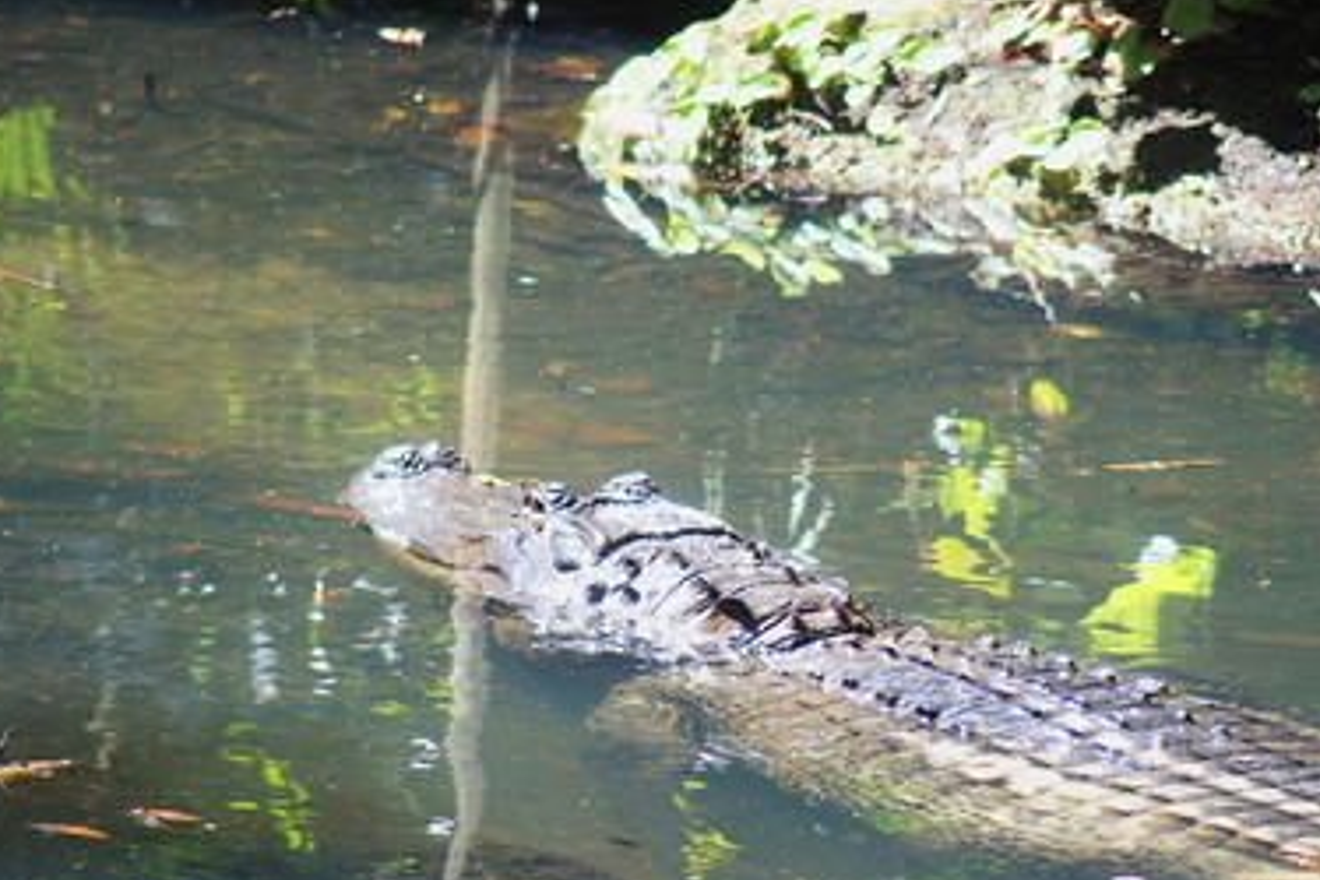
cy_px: 510
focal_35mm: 375
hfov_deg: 5.5
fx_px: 13749
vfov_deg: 3.7
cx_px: 767
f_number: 2.8
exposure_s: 1/400
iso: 100
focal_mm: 64.3
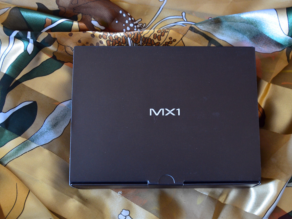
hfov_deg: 30.7
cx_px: 166
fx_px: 532
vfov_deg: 23.3
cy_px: 108
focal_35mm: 63
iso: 800
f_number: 5.6
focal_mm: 38
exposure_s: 1/10
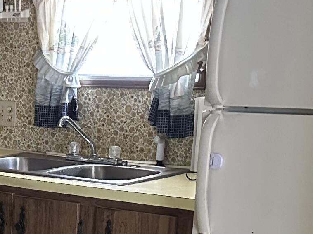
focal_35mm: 95
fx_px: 859
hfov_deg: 19.4
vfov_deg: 15.0
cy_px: 287
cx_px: -68
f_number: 1.78
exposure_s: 1/40
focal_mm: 6.86
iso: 1000
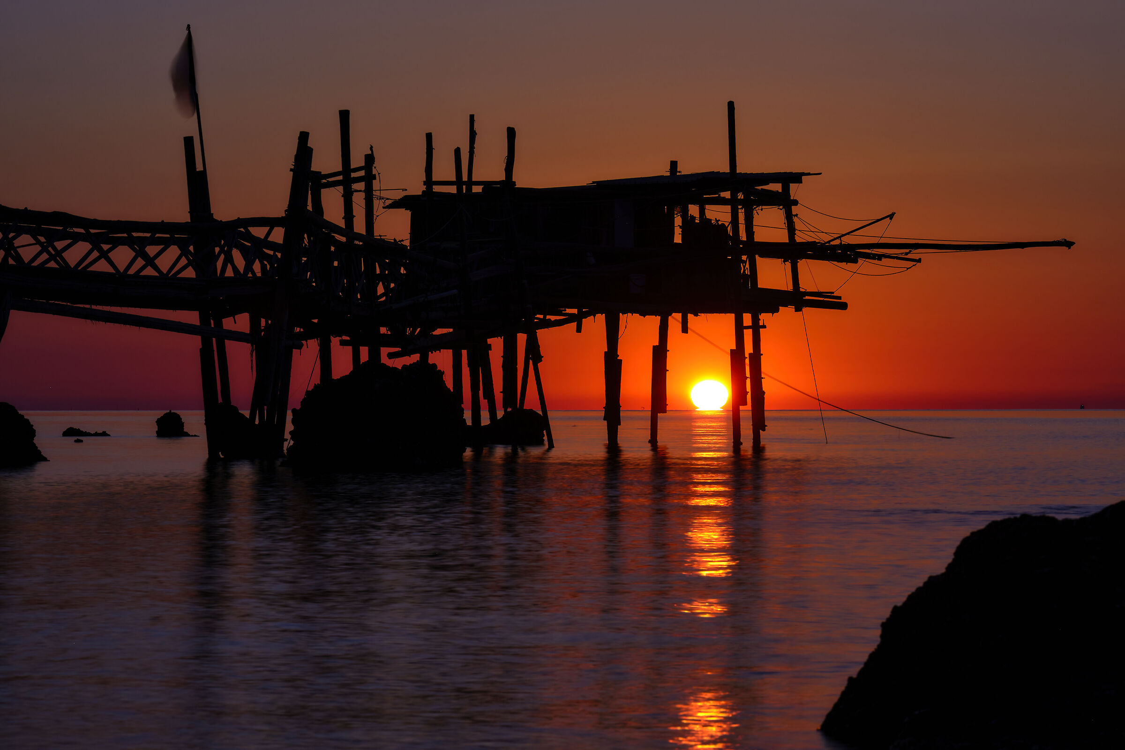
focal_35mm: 113
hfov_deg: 18.1
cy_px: 375
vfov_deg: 12.1
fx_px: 3531
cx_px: 562
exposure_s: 1/1.79
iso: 80
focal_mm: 75.4
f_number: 11
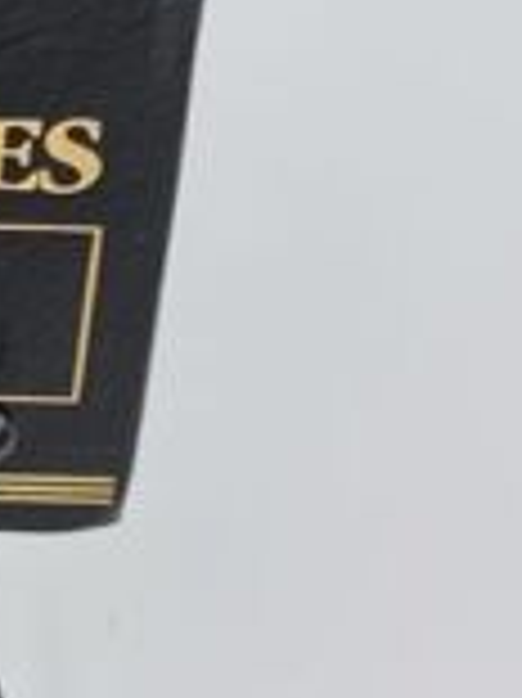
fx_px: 1993
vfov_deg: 18.5
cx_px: -432
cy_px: -203
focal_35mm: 99
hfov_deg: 13.3
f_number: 1.8
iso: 50
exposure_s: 1/120
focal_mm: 6.7
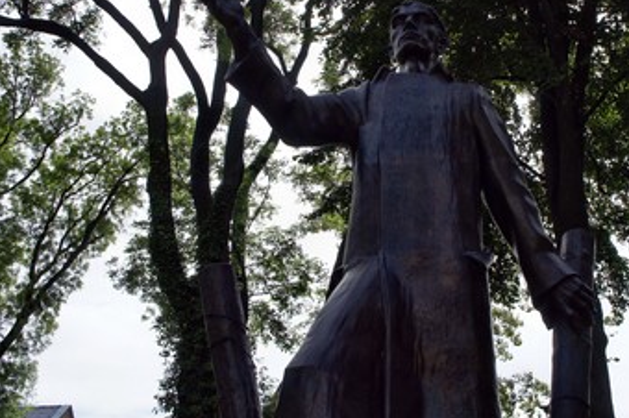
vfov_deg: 28.7
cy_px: 172
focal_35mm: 47
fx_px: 815
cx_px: 385
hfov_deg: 42.0
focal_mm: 23
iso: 200
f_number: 8
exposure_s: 1/400
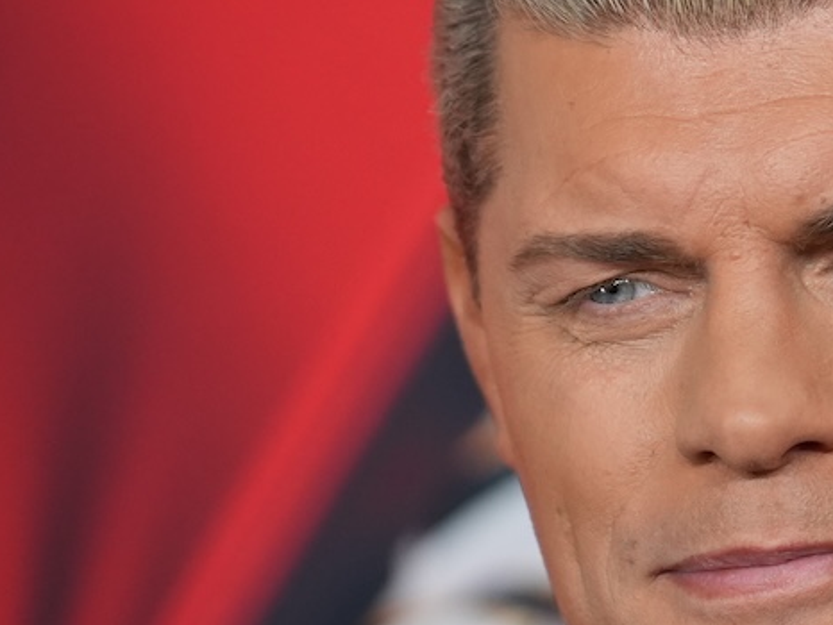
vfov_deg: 2.7
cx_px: 963
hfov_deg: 3.6
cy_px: 312
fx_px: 13411
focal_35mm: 557
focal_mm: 150
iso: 1600
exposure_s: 1/320
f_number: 2.8
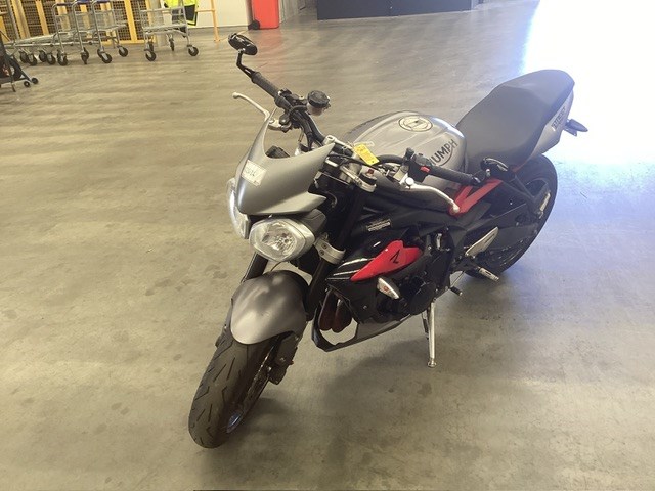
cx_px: 328
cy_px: 246
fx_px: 587
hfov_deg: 58.4
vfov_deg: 45.4
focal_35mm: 31
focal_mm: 3.3
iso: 64
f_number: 2.4
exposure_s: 1/60
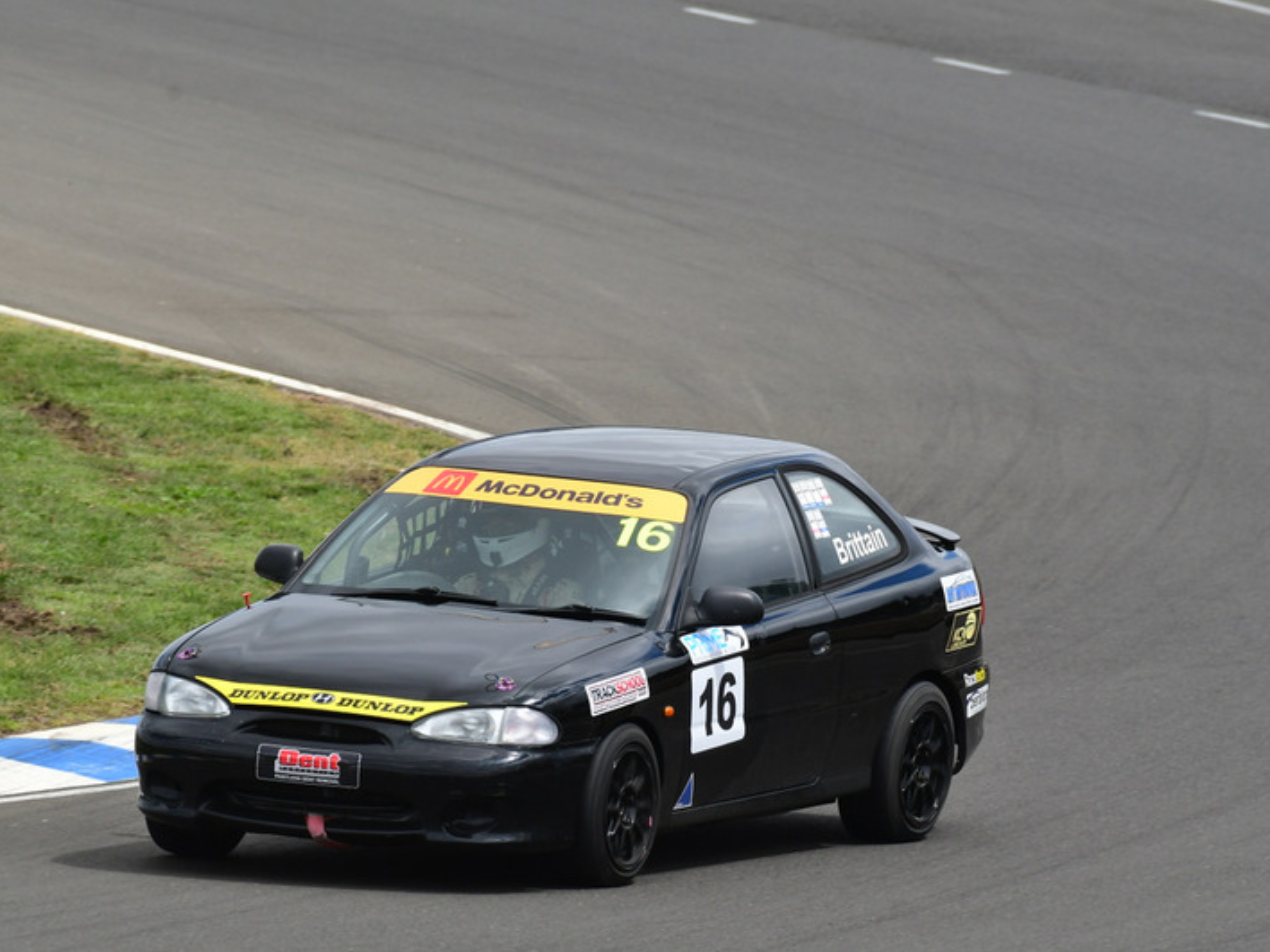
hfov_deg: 2.5
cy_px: 477
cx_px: 556
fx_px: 28690
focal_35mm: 782
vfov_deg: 1.9
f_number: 10
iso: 400
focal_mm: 480
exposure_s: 1/640
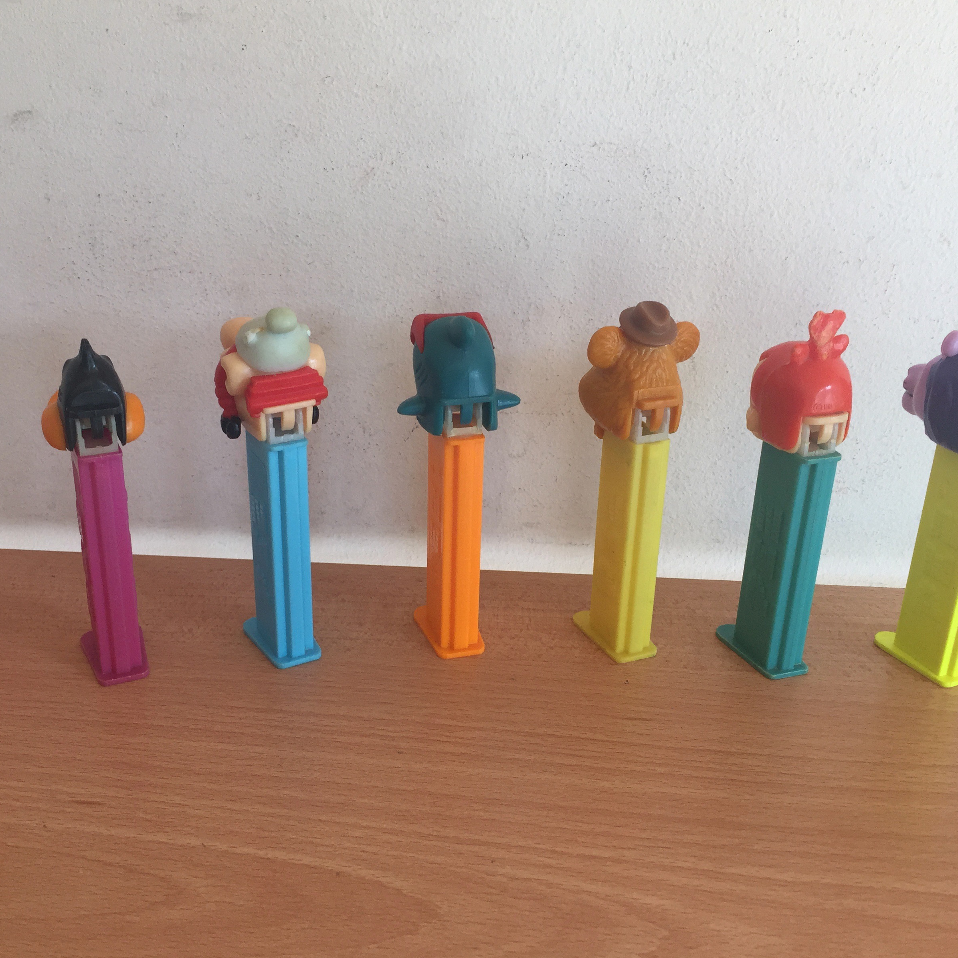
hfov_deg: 47.1
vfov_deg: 47.2
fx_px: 1096
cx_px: 426
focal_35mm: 35
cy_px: 477
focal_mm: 4.15
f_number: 2.2
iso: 50
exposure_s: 1/100
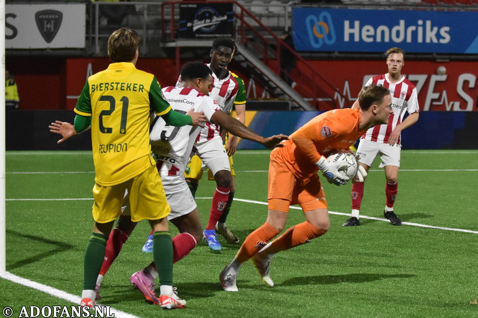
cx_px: 239
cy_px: 159
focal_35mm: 105
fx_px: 1394
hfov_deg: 19.5
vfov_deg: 13.0
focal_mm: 70
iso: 2000
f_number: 2.8
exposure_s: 1/640
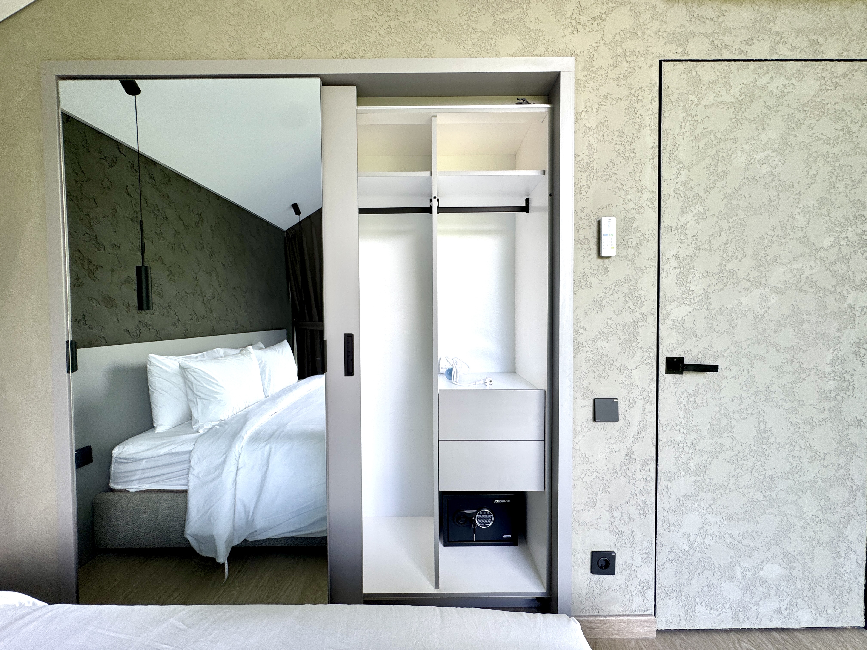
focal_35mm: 14
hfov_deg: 102.1
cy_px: 325
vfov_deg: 85.7
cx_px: 434
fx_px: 351
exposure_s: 1/99
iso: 40
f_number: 2.2
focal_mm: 2.22
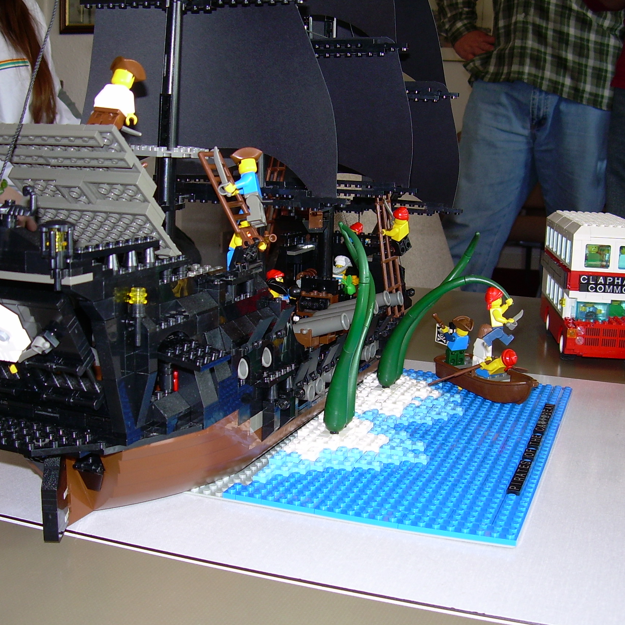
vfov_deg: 37.6
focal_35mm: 45
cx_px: 340
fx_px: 919
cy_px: 312
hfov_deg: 37.5
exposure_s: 1/60
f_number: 2.8
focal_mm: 6.3
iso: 50
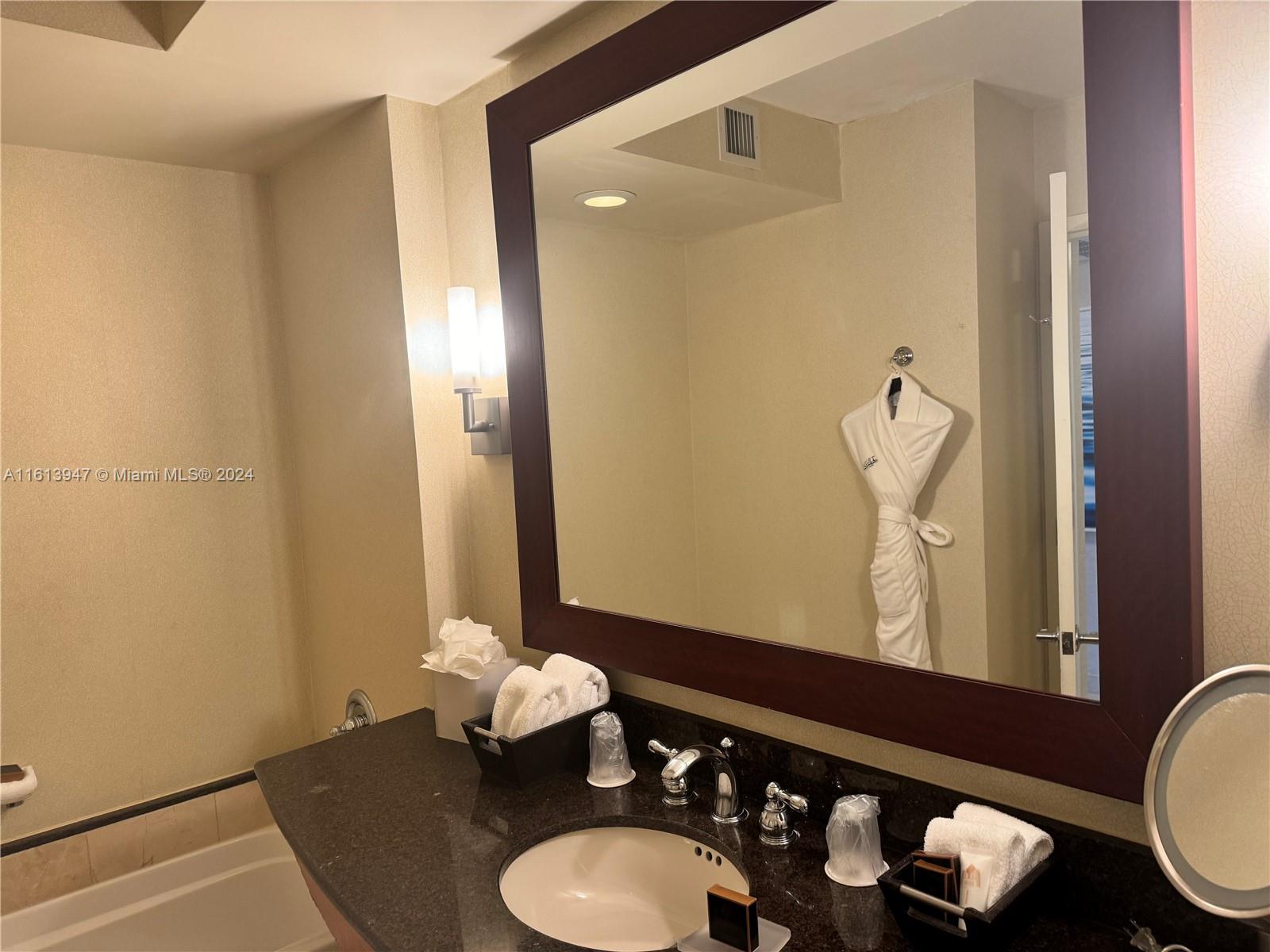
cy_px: 476
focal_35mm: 24
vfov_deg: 56.8
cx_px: 635
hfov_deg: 71.6
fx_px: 881
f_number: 1.78
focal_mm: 6.86
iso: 160
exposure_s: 1/60
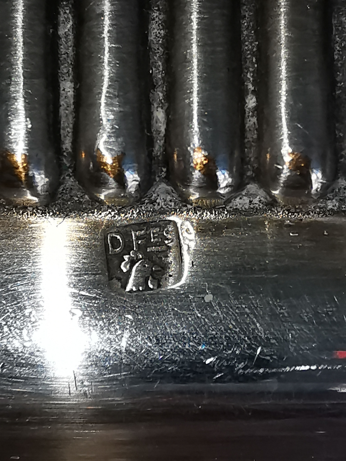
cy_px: 230
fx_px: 1080
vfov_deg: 24.1
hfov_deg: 18.2
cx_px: 173
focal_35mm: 81
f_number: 2.2
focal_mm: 2.35
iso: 50
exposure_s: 1/218
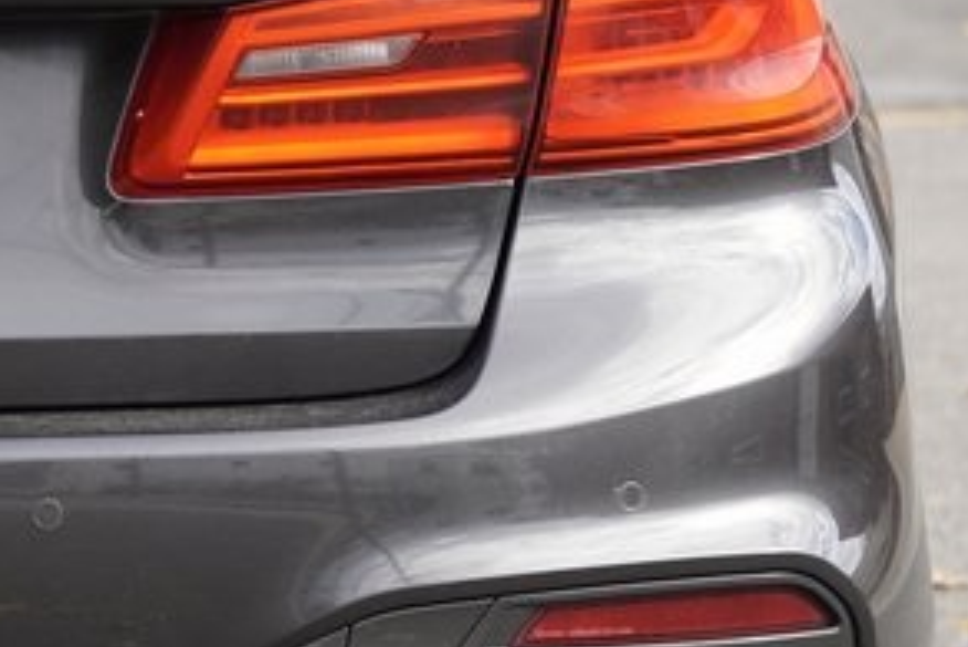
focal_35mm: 263
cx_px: -487
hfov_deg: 7.7
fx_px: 7075
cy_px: 161
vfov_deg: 5.2
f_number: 3.5
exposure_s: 1/125
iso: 100
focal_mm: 50
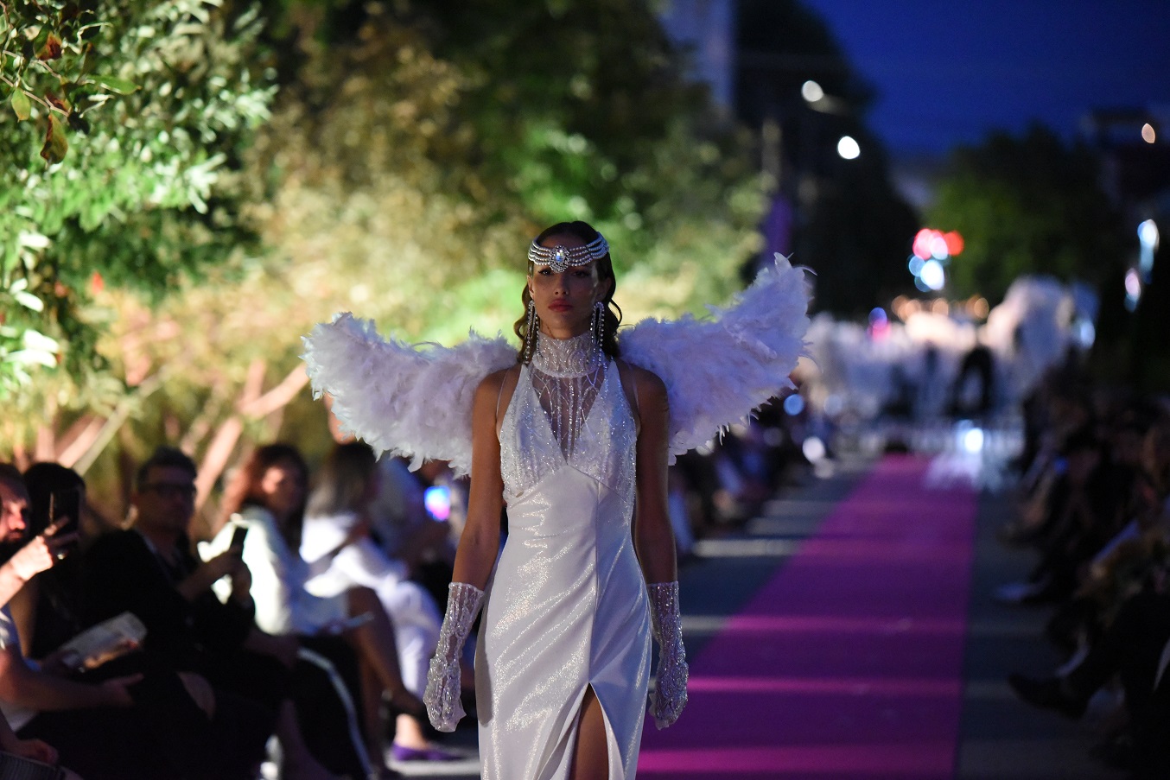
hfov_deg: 13.7
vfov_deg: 9.2
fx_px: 4875
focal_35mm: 150
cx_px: 585
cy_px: 390
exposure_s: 1/160
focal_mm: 150
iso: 12800
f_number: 2.8
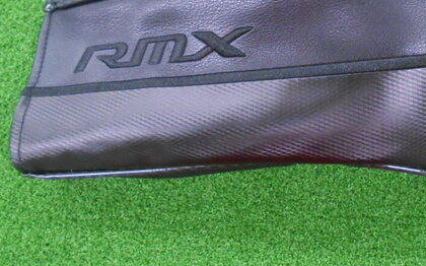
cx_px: 292
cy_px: 80
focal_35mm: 42
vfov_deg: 30.2
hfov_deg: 46.3
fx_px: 487
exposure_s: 1/40
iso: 800
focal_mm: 4.6
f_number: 3.2
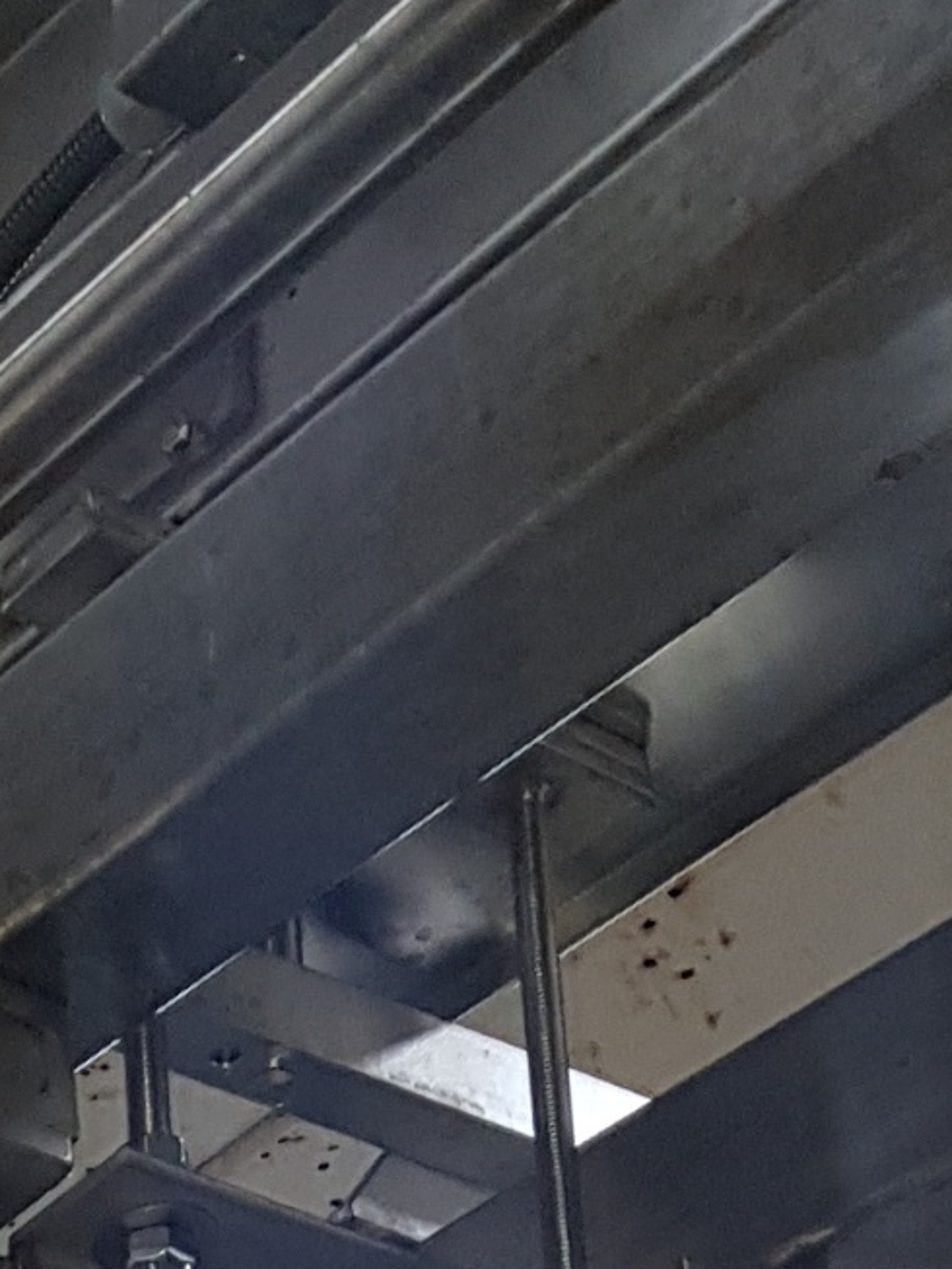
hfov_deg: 10.7
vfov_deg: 12.1
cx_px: -721
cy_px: 3067
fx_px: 4765
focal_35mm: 130
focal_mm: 4.3
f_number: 1.7
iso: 100
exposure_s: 1/33
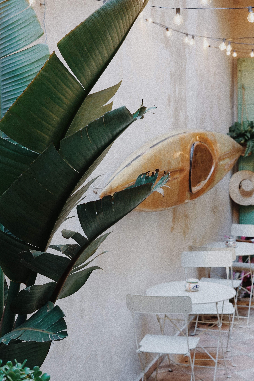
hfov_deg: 22.6
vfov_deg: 33.4
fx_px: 635
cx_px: 143
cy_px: 192
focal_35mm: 60
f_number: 6.3
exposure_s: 1/25
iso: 800
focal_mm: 50
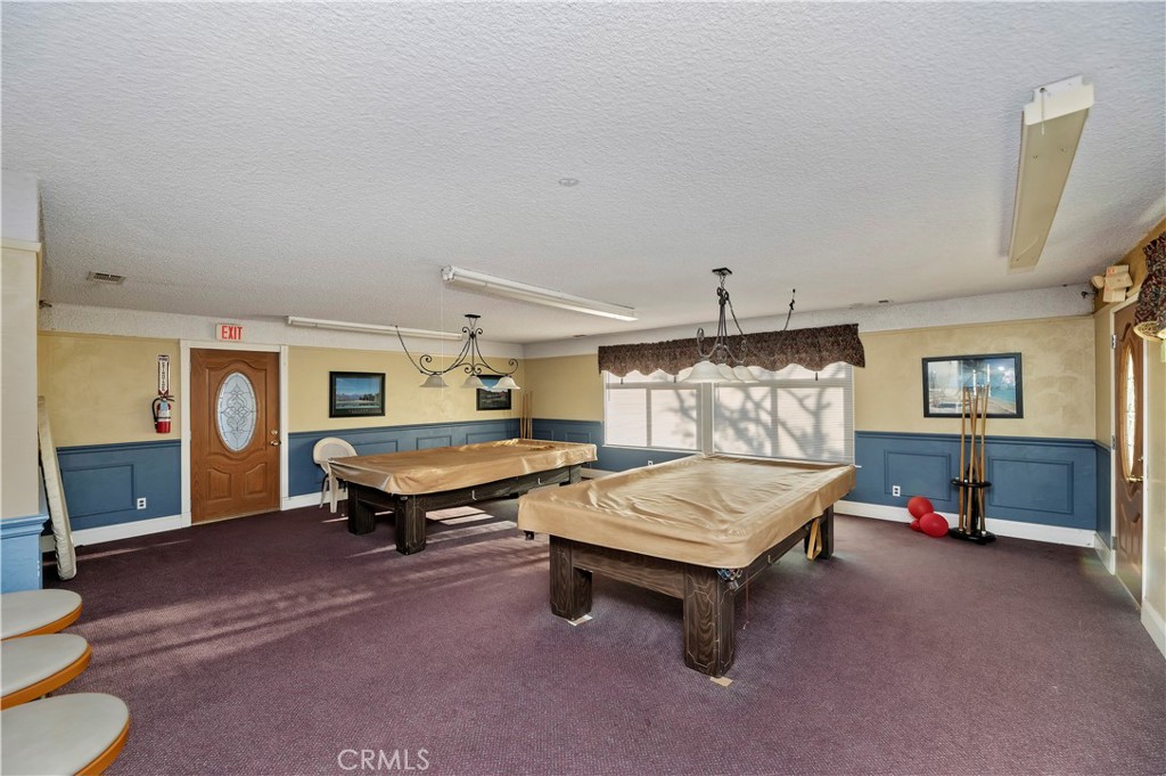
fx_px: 453
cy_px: 388
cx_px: 583
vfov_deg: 81.1
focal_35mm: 14
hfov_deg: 104.3
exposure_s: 1/200
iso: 800
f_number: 7.1
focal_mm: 14
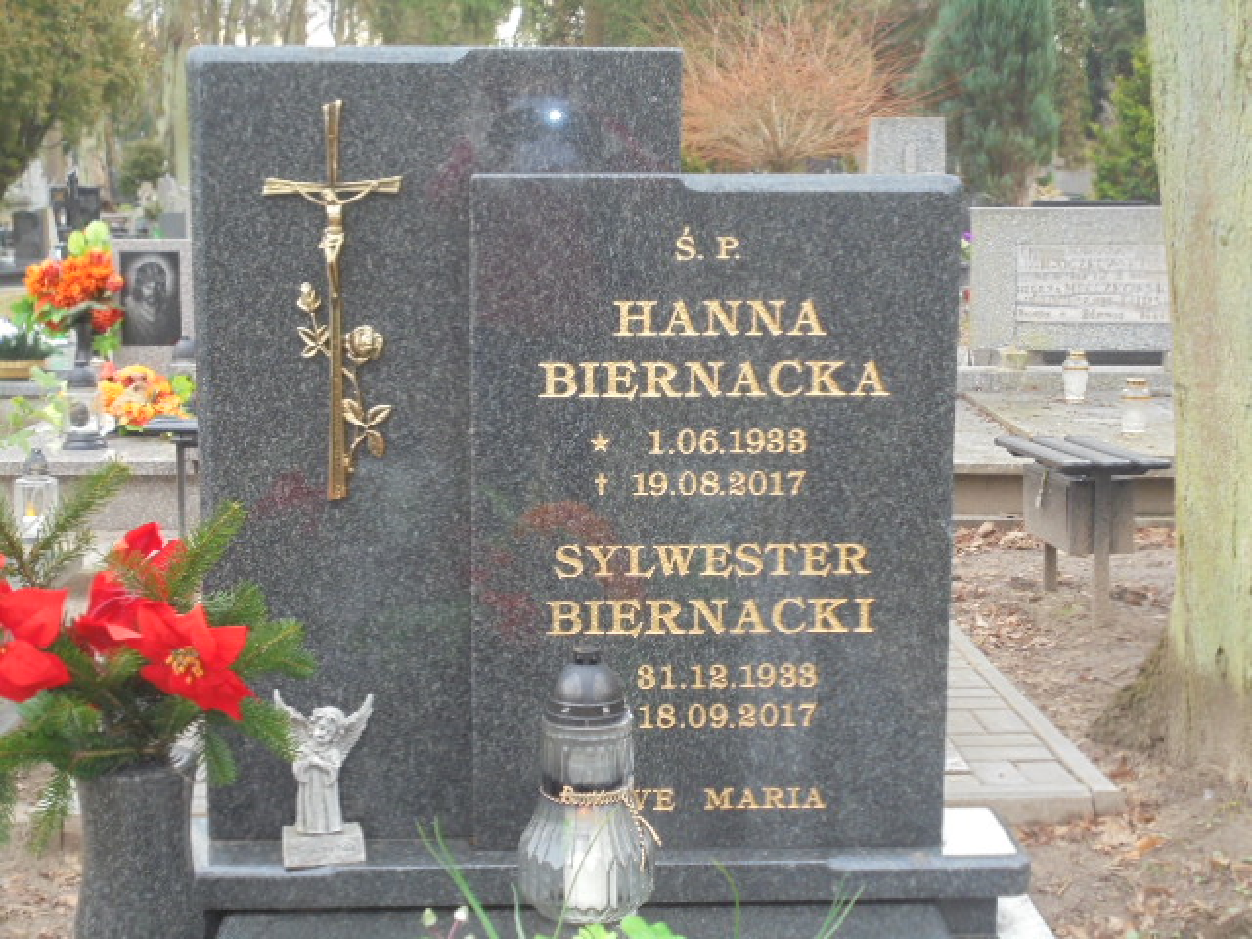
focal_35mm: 56
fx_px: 2025
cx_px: 626
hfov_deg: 34.3
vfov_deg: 26.1
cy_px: 470
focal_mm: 10.1
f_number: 5.2
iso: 250
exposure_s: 1/30
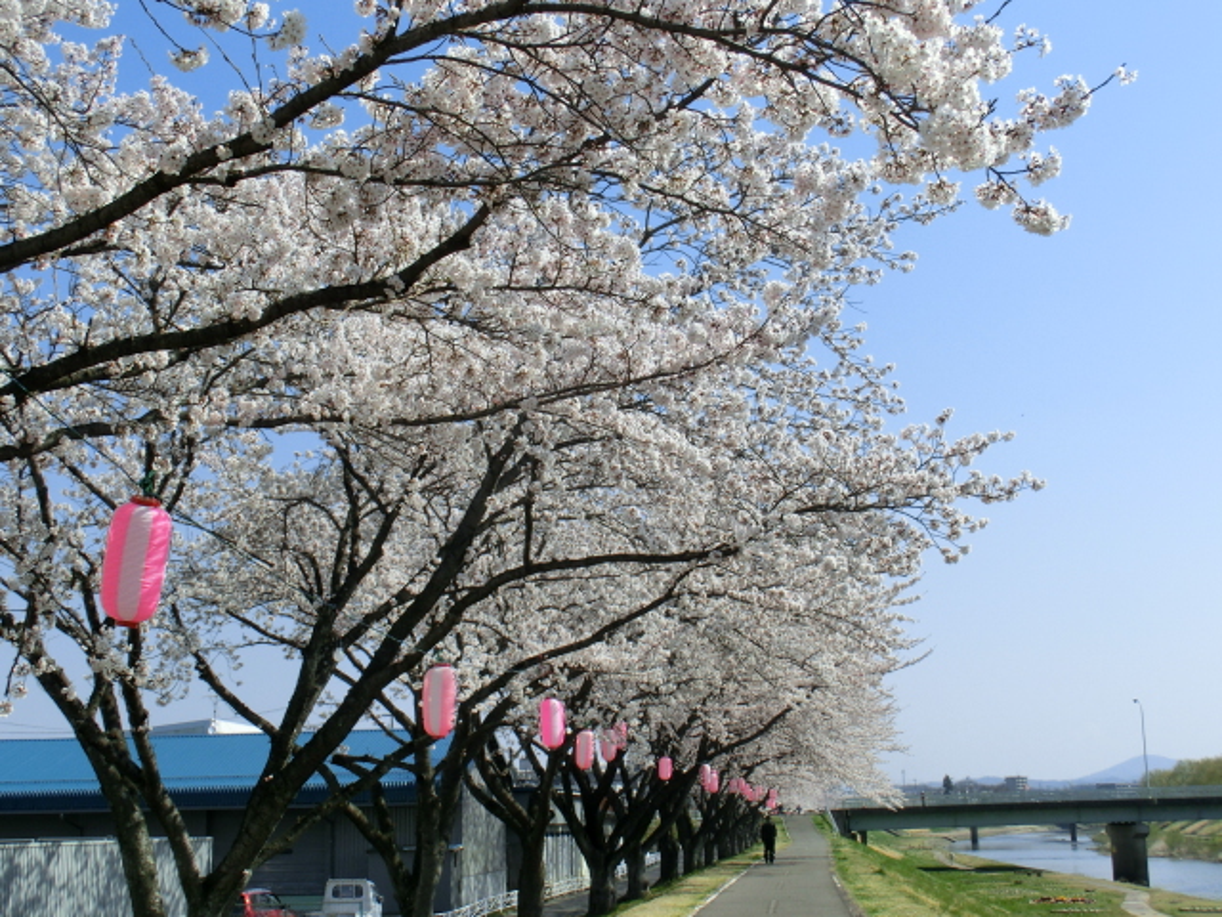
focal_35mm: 57
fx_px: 2012
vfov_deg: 25.7
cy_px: 458
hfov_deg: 33.8
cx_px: 611
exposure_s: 1/160
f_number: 11.4
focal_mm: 10.04
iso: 100
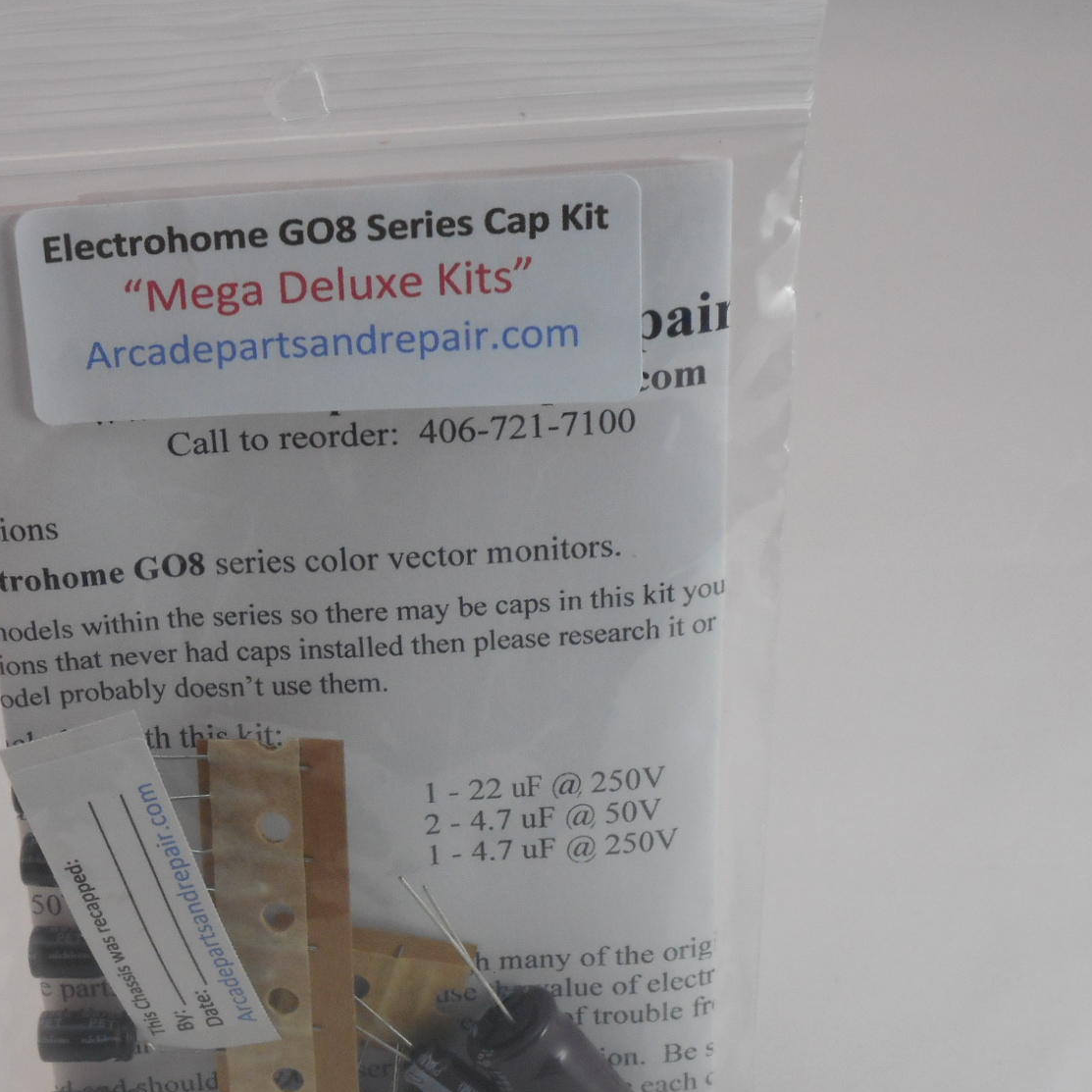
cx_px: 352
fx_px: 3284
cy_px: 801
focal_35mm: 92
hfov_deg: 18.8
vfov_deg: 18.8
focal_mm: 9.1
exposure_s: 1/30
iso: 180
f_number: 4.9
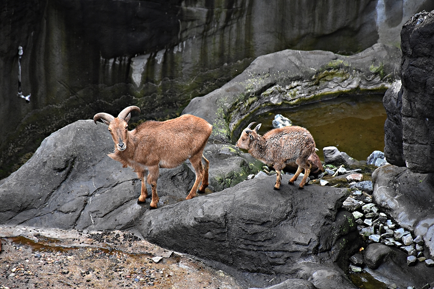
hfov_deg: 9.8
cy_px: 144
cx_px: 217
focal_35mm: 210
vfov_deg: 6.5
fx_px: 2532
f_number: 5.6
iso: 2200
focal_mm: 140
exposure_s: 1/500
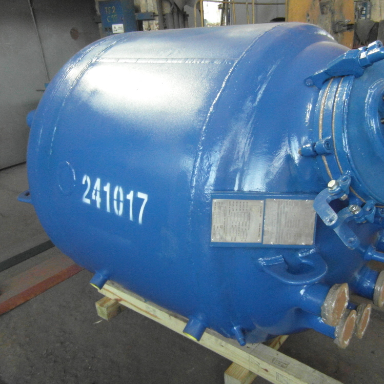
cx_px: 230
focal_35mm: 29
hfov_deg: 55.2
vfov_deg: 55.6
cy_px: 193
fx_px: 364
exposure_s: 1/30
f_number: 3.2
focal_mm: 4
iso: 400
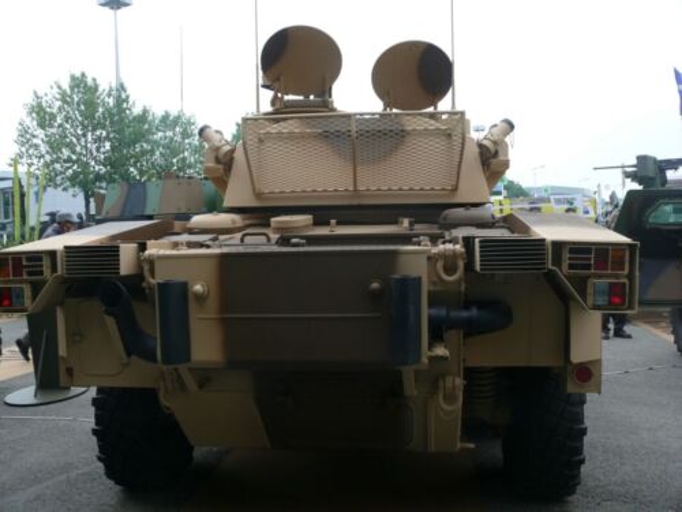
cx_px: 341
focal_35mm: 35
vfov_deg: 40.7
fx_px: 690
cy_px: 256
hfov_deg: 52.6
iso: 100
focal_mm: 7.4
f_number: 4
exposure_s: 1/160
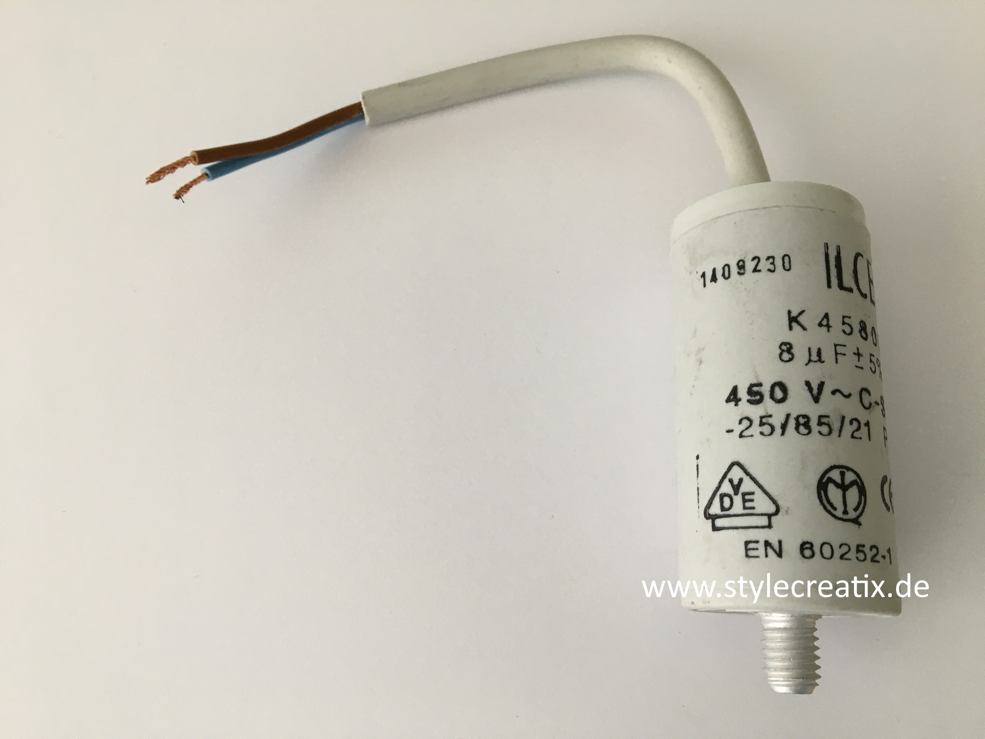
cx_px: 492
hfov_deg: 61.7
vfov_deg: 48.2
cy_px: 370
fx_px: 825
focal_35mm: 29
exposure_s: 1/33
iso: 80
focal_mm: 4.15
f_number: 2.2
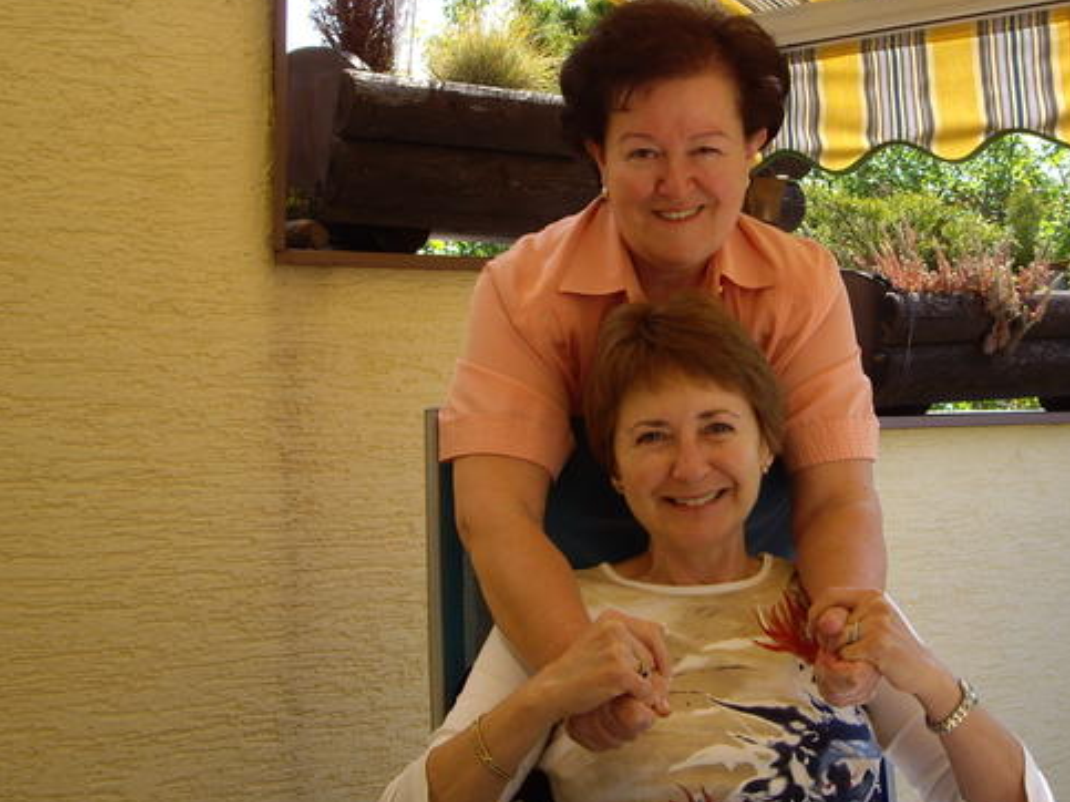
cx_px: 740
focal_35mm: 63
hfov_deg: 30.4
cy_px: 348
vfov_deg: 23.3
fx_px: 1947
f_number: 2.8
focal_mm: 7.9
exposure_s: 1/320
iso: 64
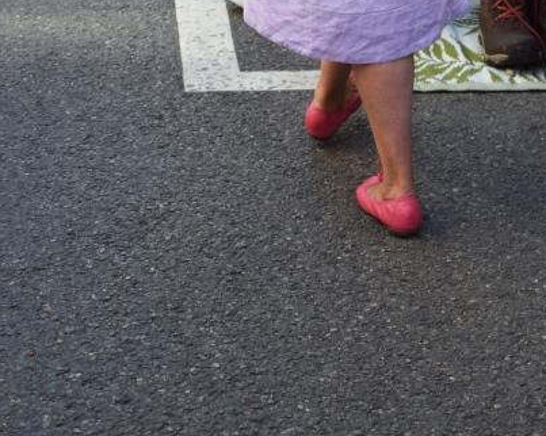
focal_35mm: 125
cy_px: -256
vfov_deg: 11.7
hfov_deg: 15.3
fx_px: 2022
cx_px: 440
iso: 160
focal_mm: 35
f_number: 4.5
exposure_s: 1/250
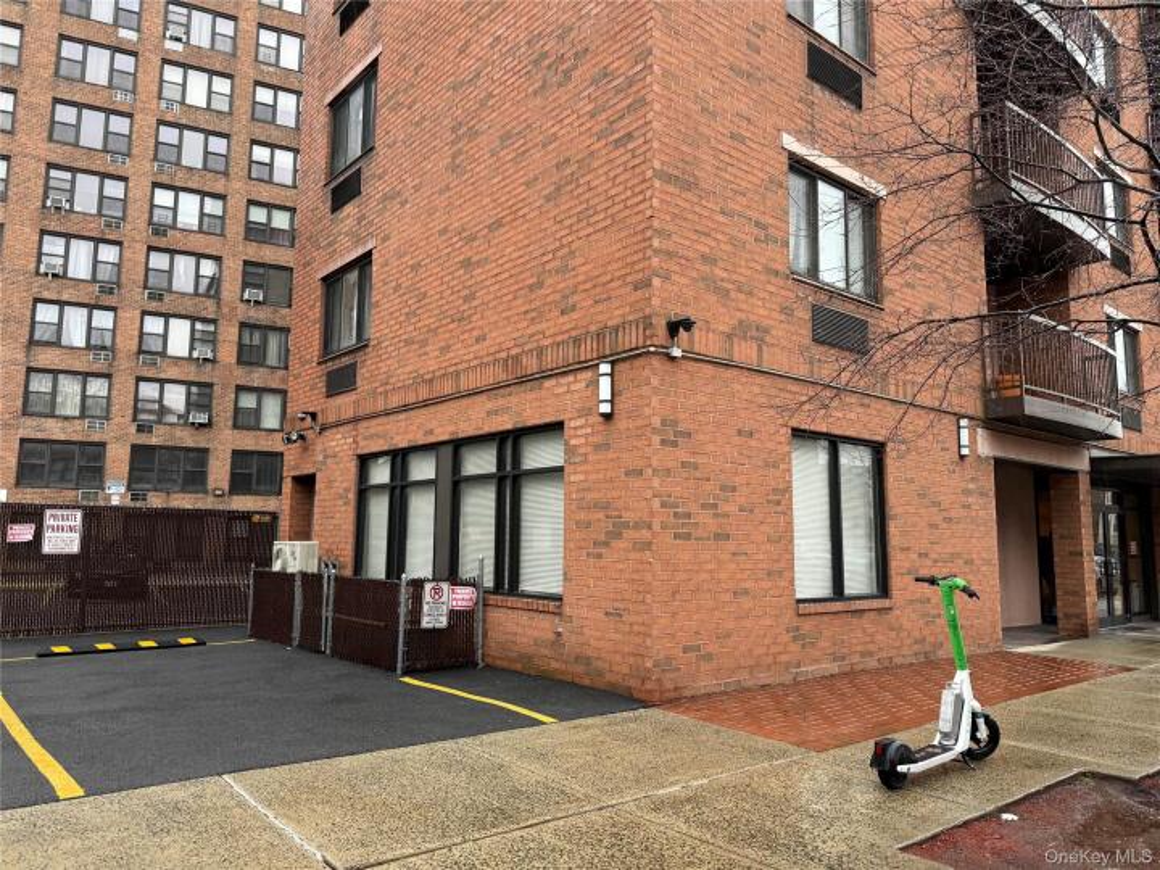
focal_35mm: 24
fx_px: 804
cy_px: 435
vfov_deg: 56.8
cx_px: 580
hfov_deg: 71.6
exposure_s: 1/121
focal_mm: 6.76
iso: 125
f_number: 1.78
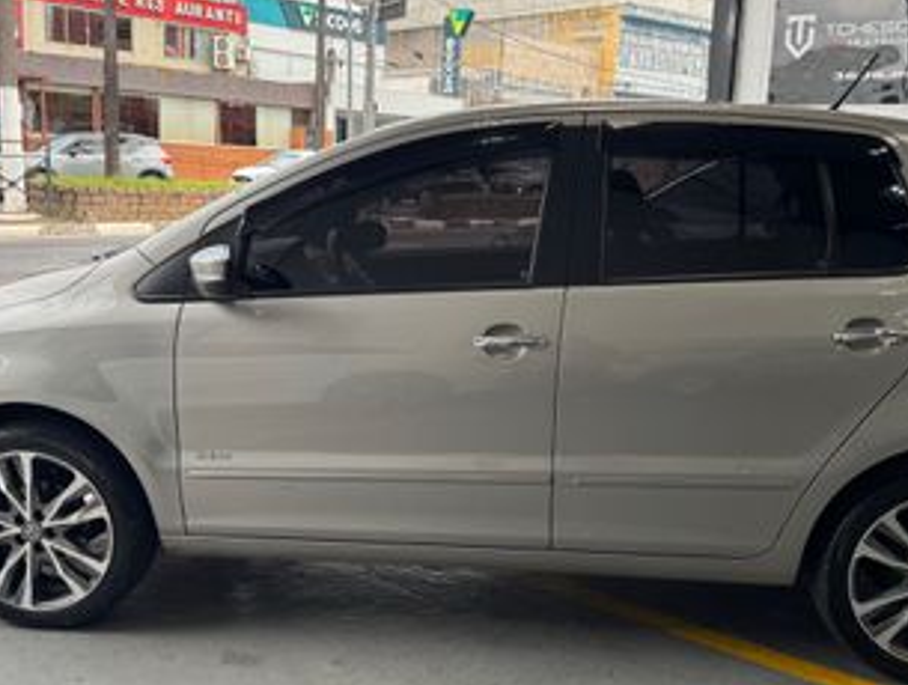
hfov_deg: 50.0
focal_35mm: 37
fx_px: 972
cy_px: 357
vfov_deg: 38.8
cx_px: 479
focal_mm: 6.76
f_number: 1.78
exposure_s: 1/715
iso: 80
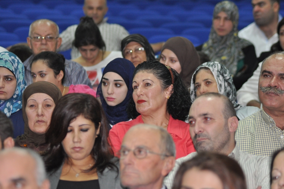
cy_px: 94
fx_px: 1772
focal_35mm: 225
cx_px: 142
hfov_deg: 9.2
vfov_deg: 6.1
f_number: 4.2
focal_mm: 150
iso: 1000
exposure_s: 1/60
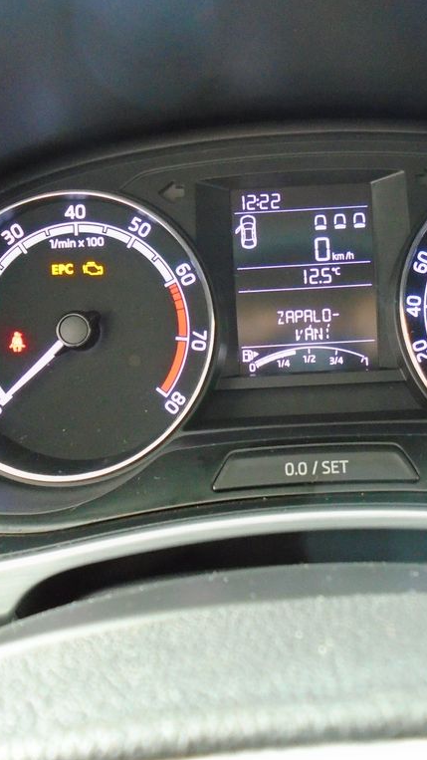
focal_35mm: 38
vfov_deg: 52.8
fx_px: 765
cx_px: 309
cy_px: 380
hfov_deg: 30.8
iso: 640
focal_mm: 4.6
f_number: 3.2
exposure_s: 1/20
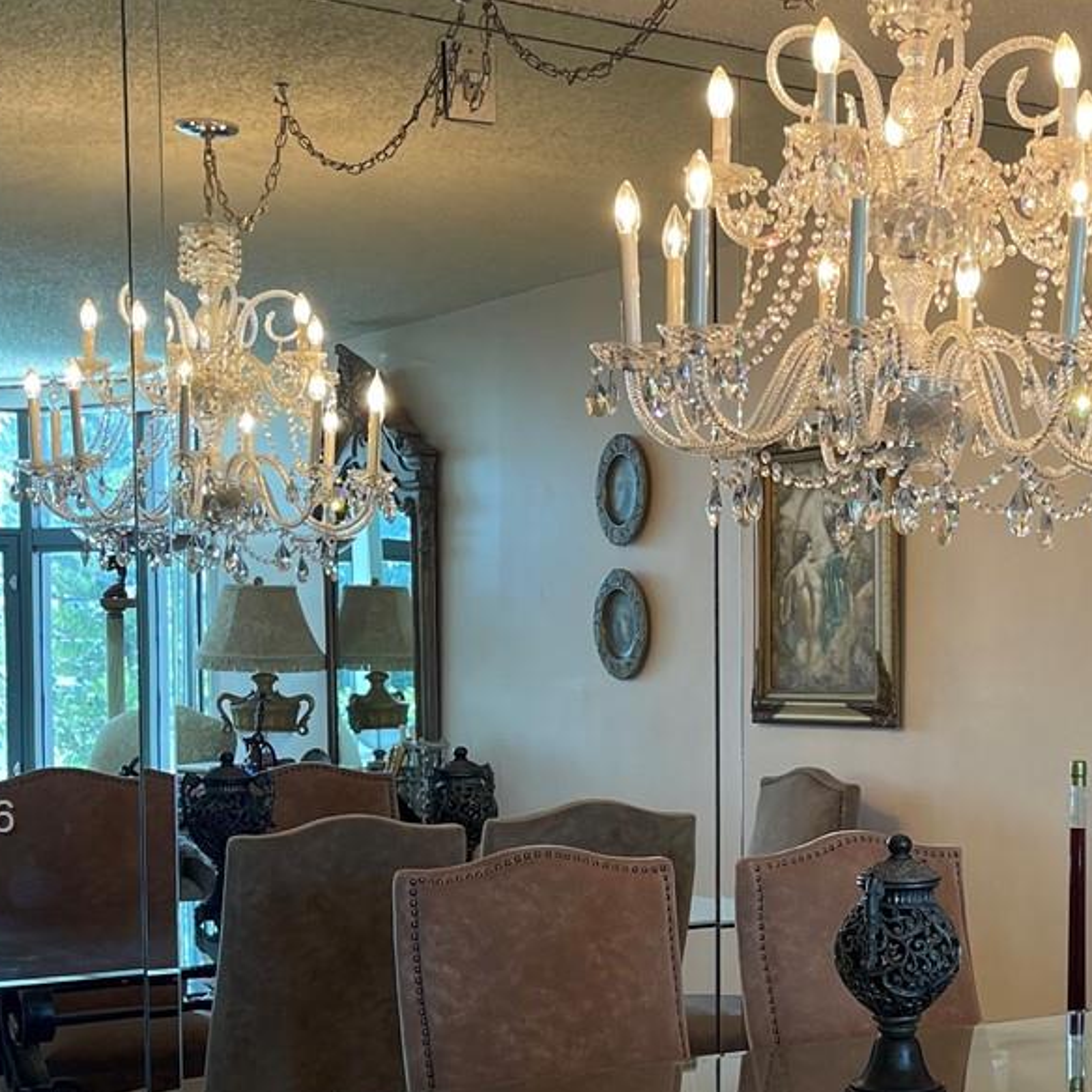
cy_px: 821
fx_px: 2248
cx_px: 929
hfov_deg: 26.6
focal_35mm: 63
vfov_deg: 26.9
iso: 80
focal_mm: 5.1
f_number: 1.6
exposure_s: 1/60
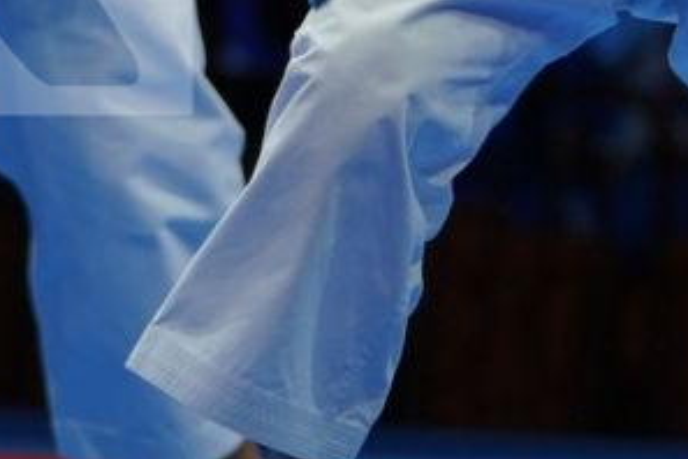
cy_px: -95
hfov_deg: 3.0
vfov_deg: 2.0
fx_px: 13319
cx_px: 762
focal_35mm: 697
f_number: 2.8
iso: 320
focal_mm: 115
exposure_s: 1/500
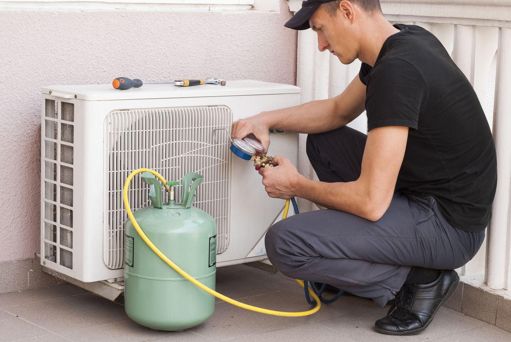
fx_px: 1066
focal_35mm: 75
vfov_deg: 18.2
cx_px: 256
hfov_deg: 27.0
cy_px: 171
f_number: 10
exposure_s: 1/10
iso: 100
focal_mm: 50
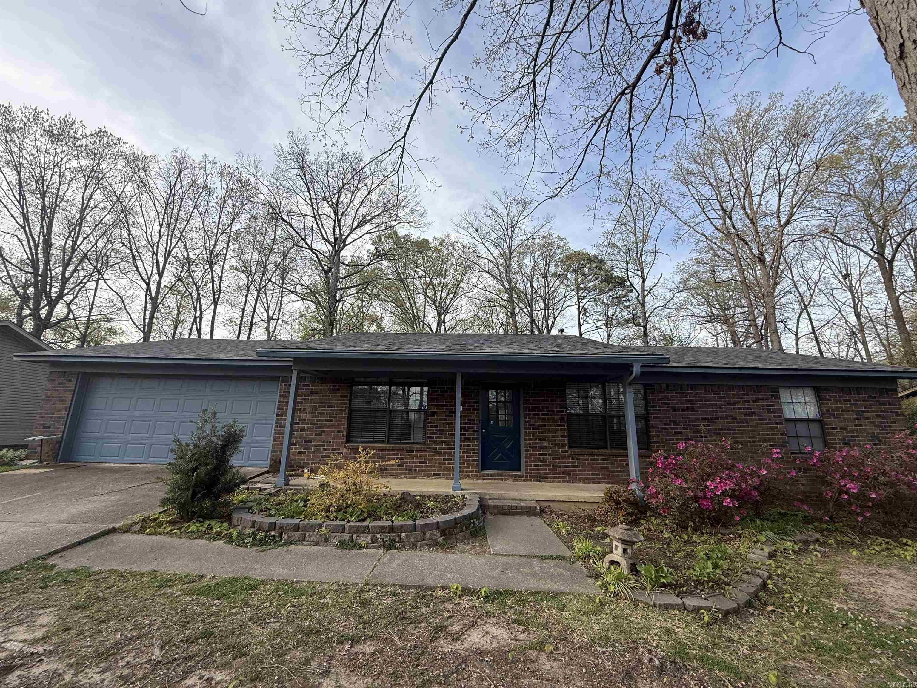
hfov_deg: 102.1
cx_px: 458
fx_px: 371
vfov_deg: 85.7
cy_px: 344
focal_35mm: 14
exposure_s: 1/413
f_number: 2.2
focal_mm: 2.22
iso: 50
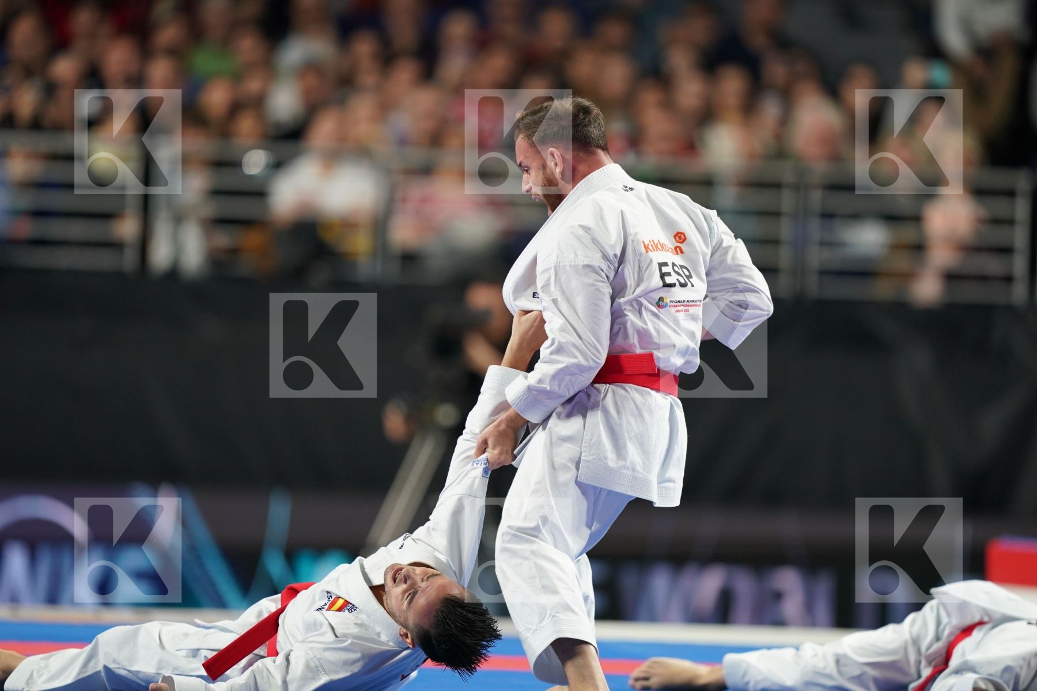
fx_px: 11521
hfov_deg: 5.2
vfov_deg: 3.4
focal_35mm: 400
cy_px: 346
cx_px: 518
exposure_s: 1/500
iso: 1600
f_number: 2.8
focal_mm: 400
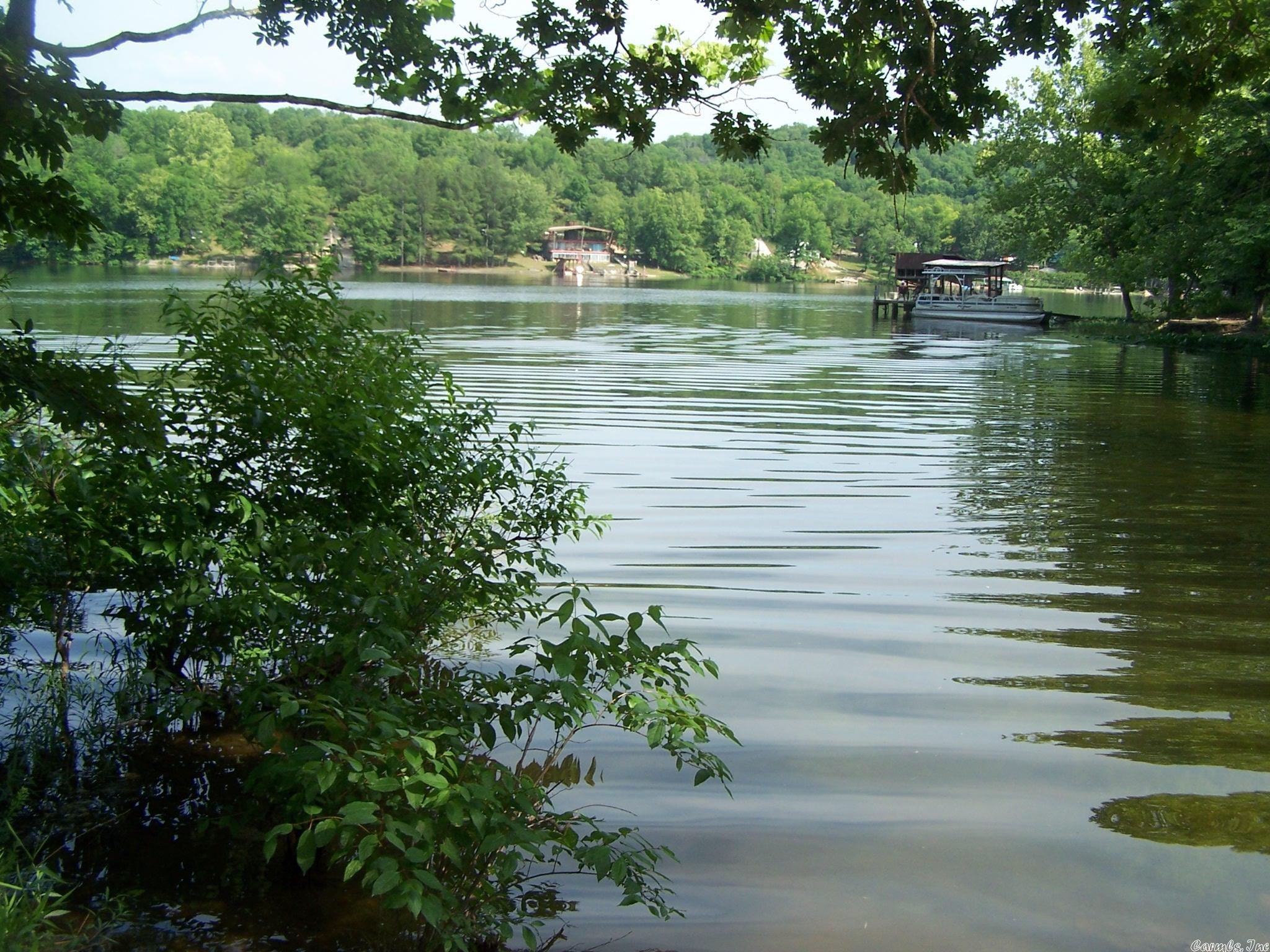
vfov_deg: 37.7
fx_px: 1394
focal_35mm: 38
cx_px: 635
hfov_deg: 49.0
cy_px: 476
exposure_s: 1/750
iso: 80
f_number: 2.8
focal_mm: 6.3
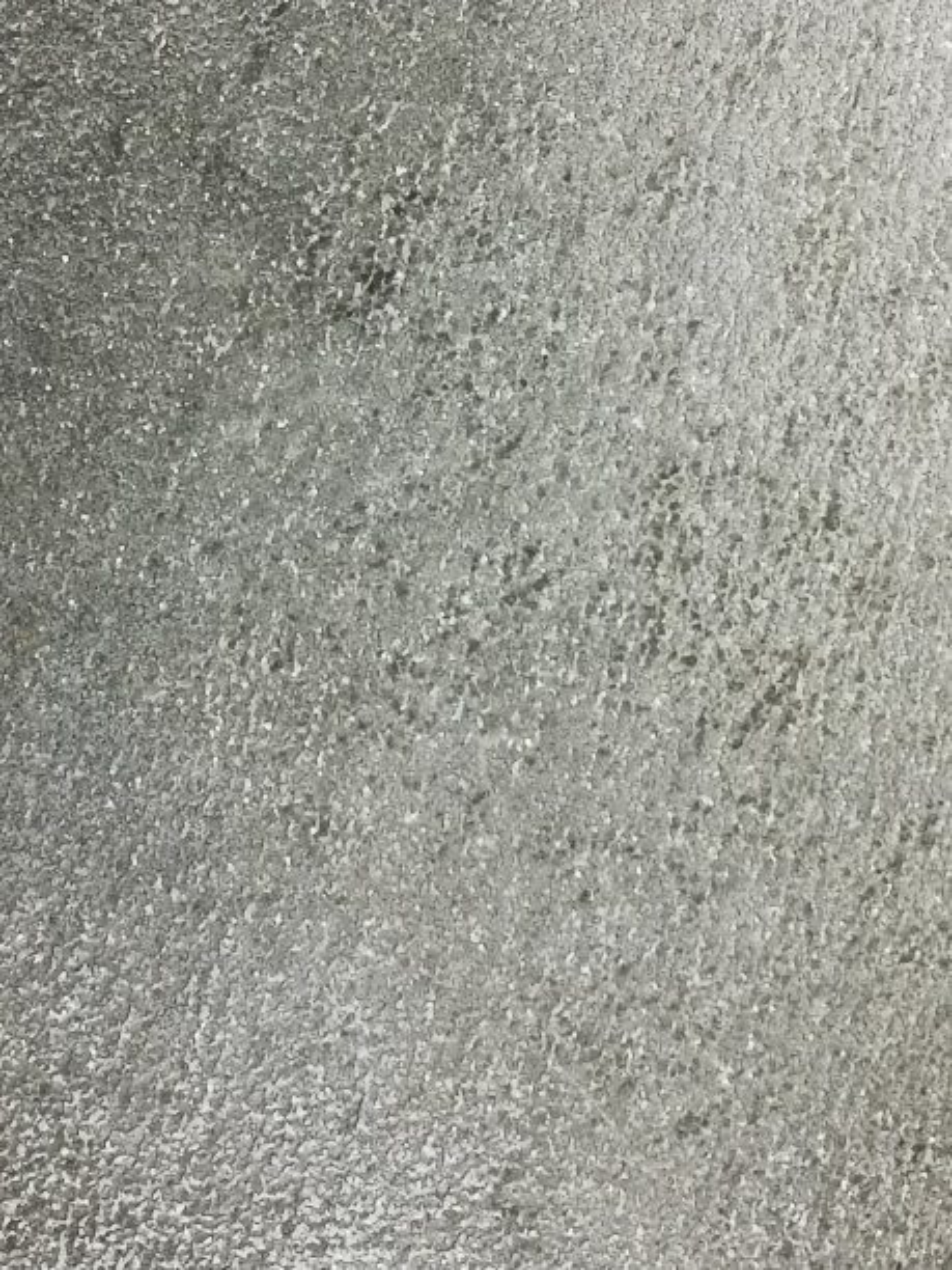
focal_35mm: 109
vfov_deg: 18.0
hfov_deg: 13.6
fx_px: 3997
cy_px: 635
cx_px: 476
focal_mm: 5.56
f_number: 1.6
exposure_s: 1/100
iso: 160
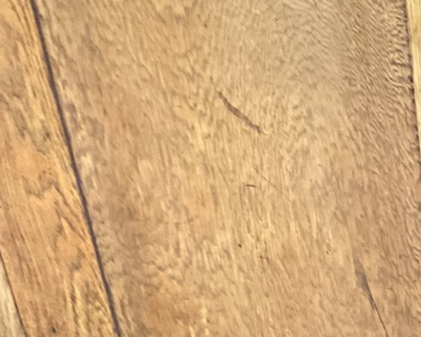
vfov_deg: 18.2
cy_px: 299
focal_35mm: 83
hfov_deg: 20.5
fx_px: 1034
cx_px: 583
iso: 320
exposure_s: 1/30
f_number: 1.8
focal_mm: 3
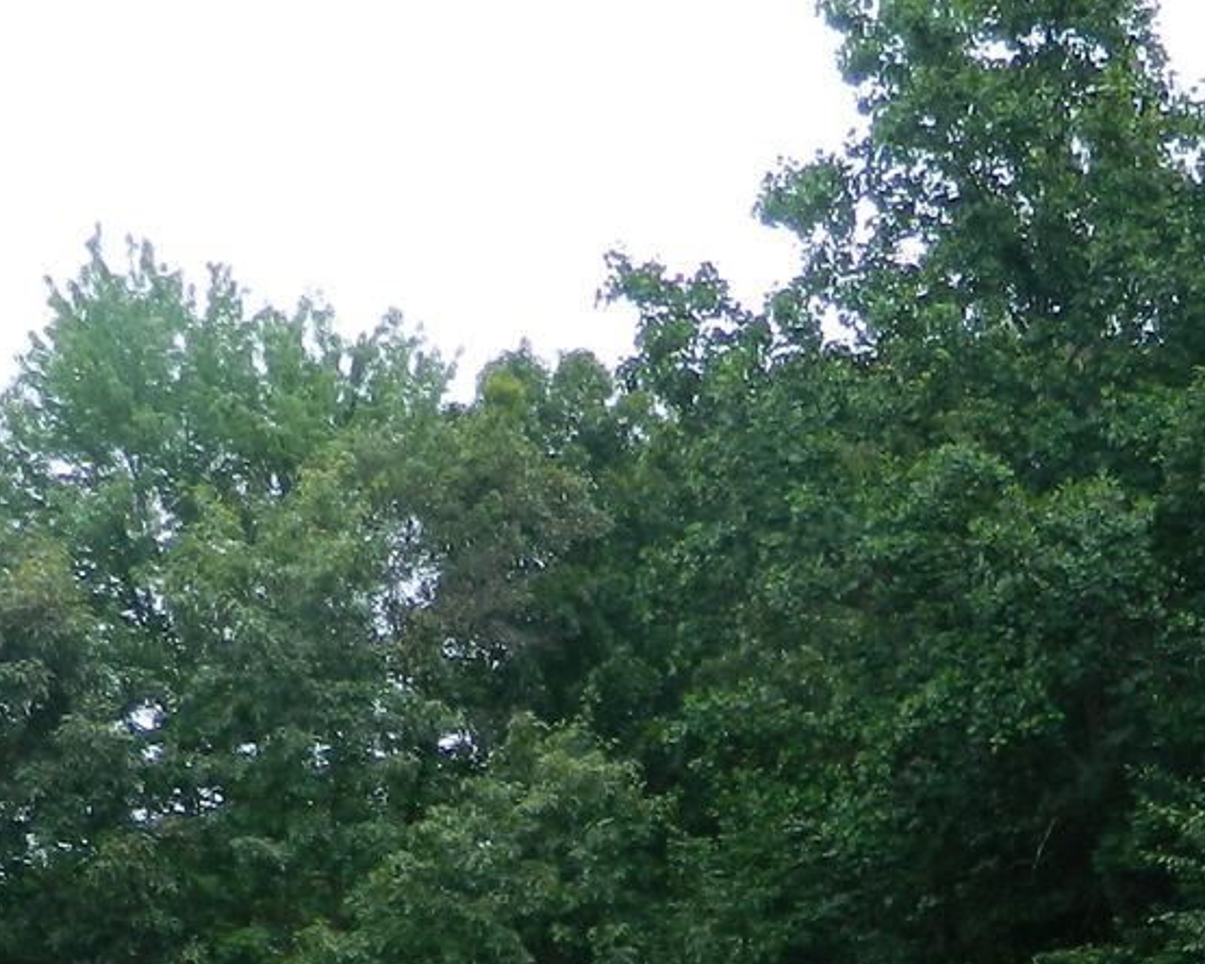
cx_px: 892
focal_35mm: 90
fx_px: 3210
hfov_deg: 21.1
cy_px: 1598
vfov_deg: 15.3
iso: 80
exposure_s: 1/320
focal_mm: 4.5
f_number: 3.1
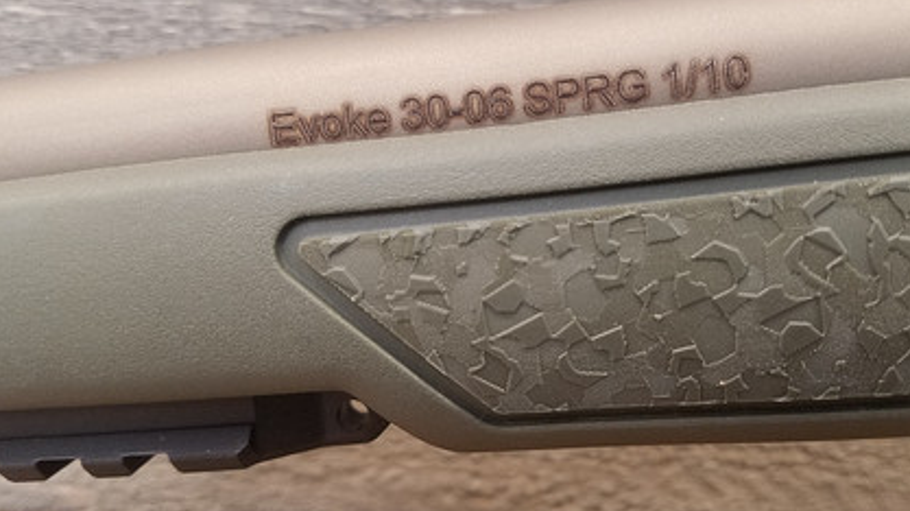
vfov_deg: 34.6
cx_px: 522
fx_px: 820
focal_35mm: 34
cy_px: 263
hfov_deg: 57.8
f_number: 1.7
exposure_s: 1/20
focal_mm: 4.2
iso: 200
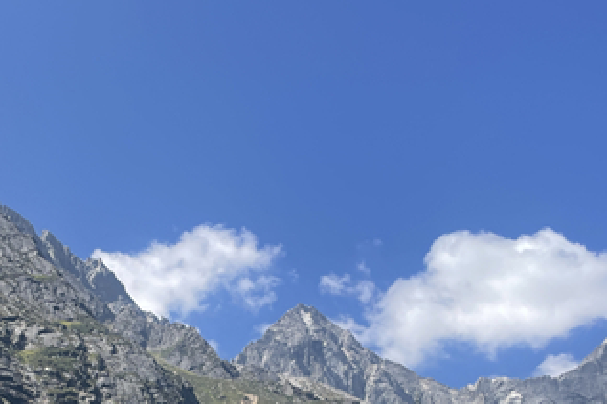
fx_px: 977
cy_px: 471
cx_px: 115
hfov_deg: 33.4
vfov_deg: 21.8
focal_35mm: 58
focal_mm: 4.2
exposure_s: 1/2257
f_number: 1.6
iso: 32
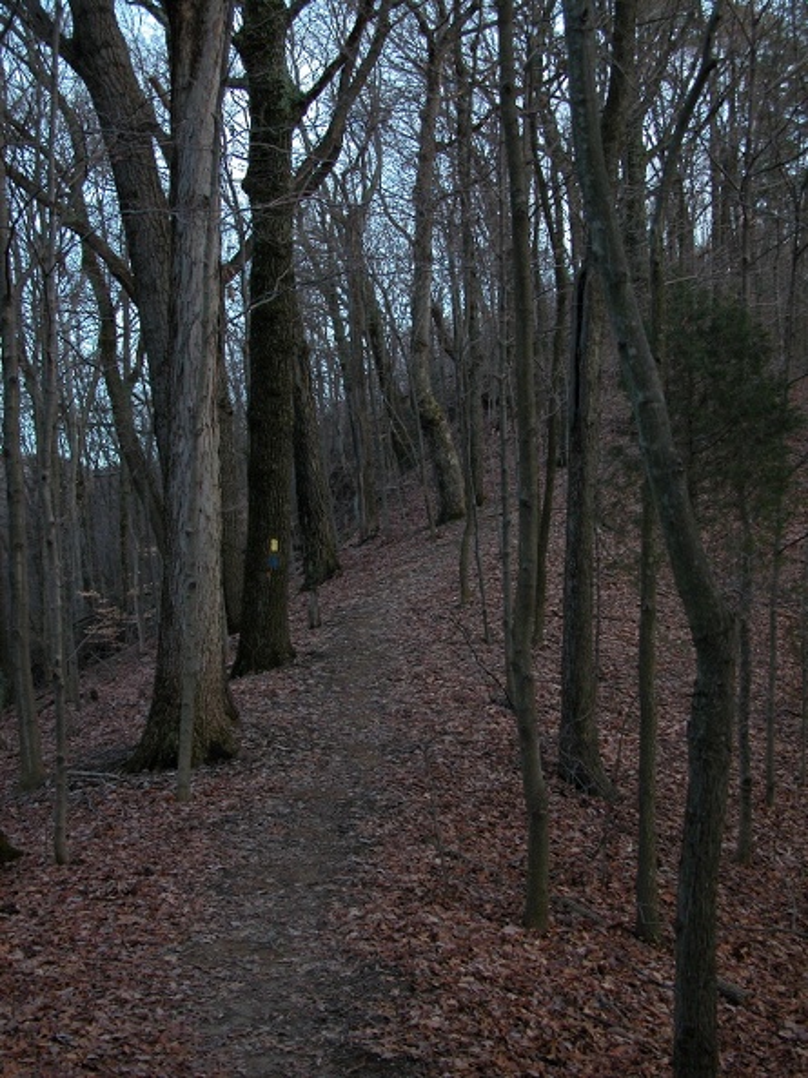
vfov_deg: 38.9
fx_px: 1526
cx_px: 404
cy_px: 539
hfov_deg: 29.7
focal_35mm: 49
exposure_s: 1/60
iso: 100
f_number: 3
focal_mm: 12.7
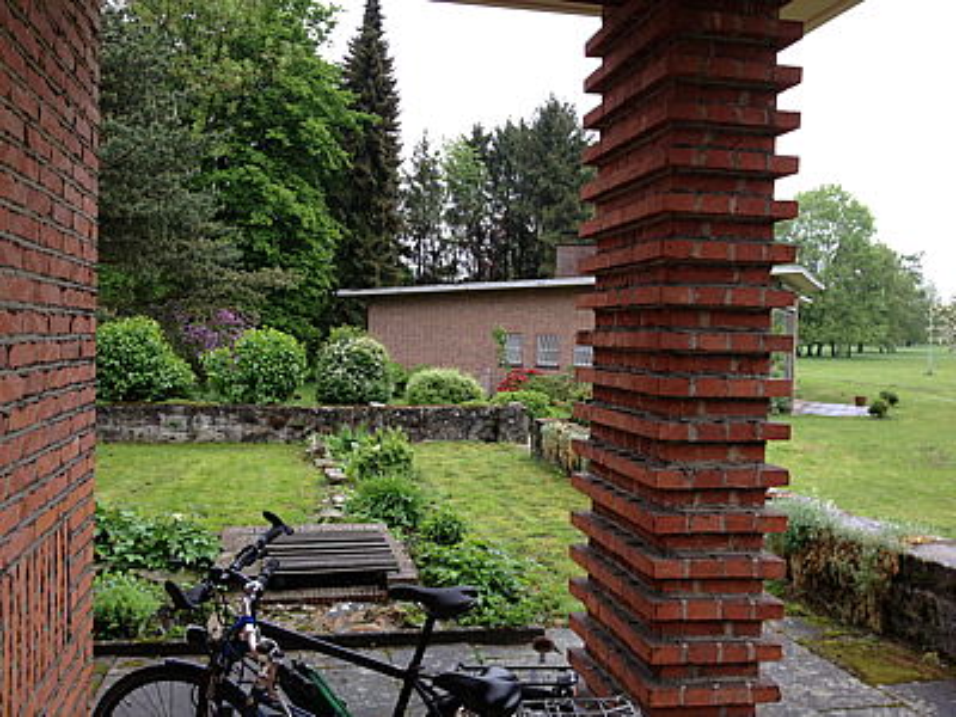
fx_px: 967
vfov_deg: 40.7
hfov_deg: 52.6
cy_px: 358
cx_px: 478
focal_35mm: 35
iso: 50
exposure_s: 1/120
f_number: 2.4
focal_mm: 4.28
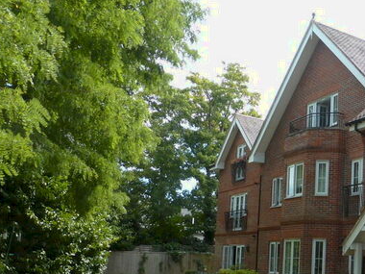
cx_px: 322
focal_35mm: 46
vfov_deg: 31.0
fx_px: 485
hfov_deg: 38.7
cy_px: 204
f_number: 3.3
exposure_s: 1/400
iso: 100
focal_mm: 4.3
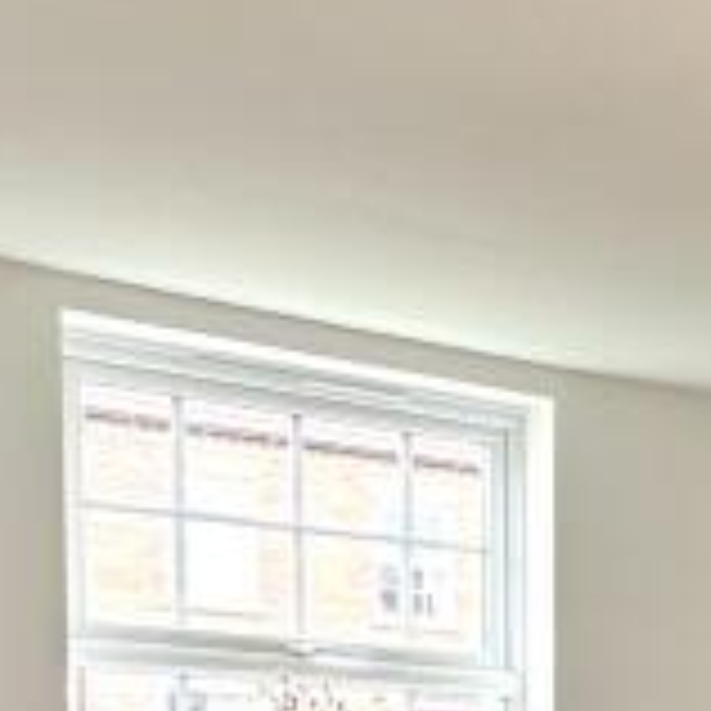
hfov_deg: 15.6
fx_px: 1859
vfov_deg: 19.7
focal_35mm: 80
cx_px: 1539
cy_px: 954
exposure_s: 1/99
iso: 80
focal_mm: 2.22
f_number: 2.2
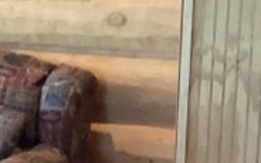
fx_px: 1302
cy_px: 125
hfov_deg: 10.4
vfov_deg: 7.2
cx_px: -285
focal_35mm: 183
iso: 250
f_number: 2.4
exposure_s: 1/40
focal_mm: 3.3
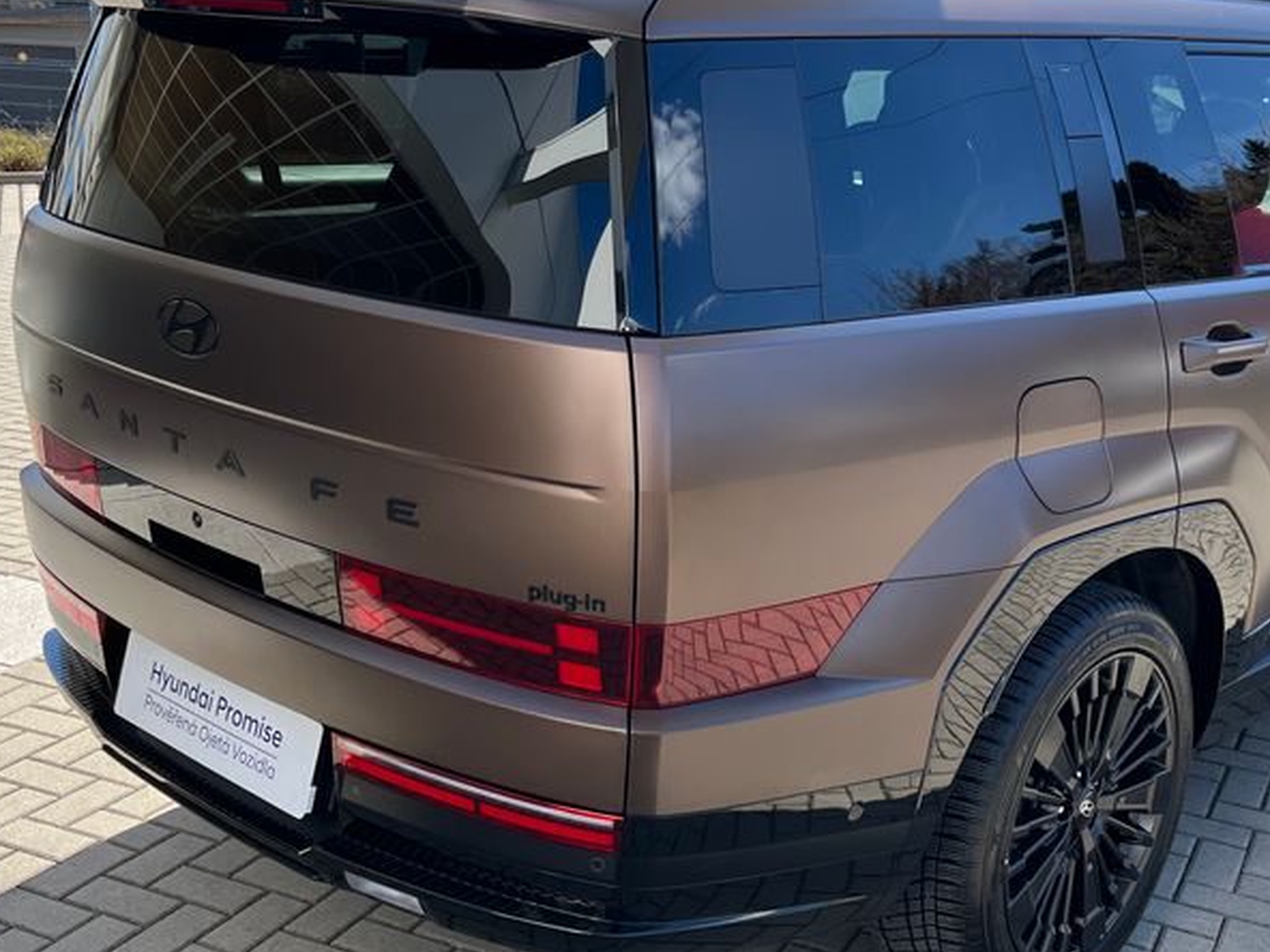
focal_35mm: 45
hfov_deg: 41.9
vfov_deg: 32.2
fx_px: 1651
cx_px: 759
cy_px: 457
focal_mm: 5.1
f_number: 1.6
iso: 50
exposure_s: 1/845
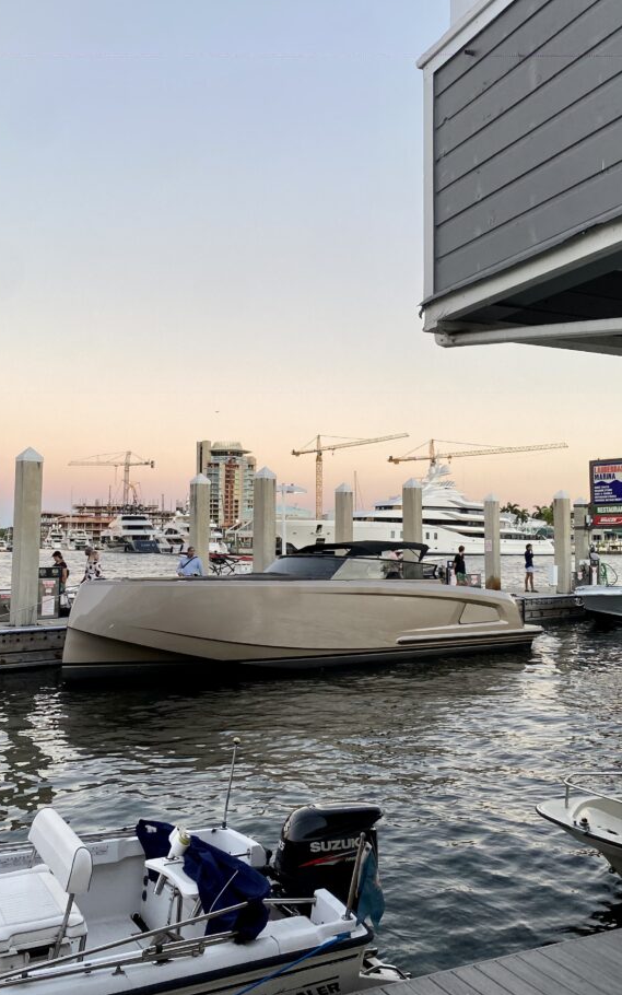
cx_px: 298
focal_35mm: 31
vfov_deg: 61.2
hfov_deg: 40.6
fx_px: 841
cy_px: 490
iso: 64
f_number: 1.8
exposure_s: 1/120
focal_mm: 4.25
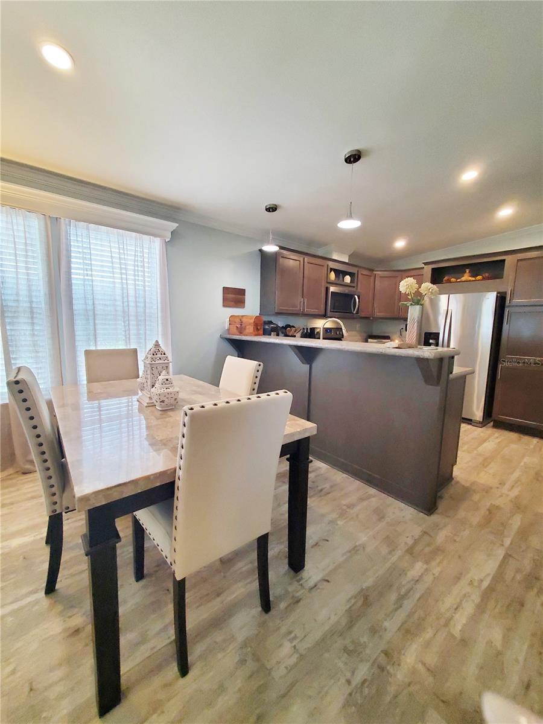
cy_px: 362
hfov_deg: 89.9
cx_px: 272
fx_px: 272
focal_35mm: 13
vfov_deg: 106.2
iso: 320
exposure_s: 1/60
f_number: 2.2
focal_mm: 1.8
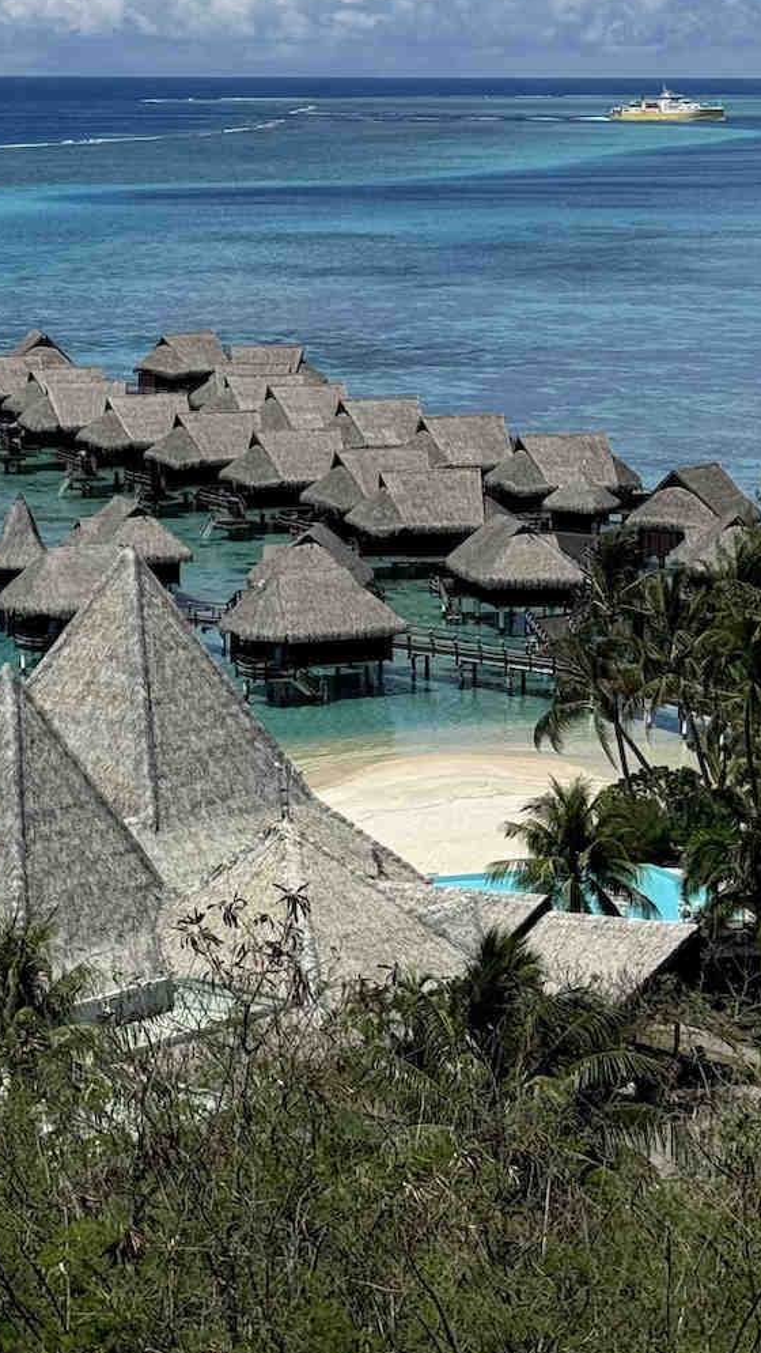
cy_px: 182
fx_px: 3693
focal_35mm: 103
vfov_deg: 20.4
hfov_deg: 11.6
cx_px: -106
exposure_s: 1/9009
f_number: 1.78
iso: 64
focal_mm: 6.76
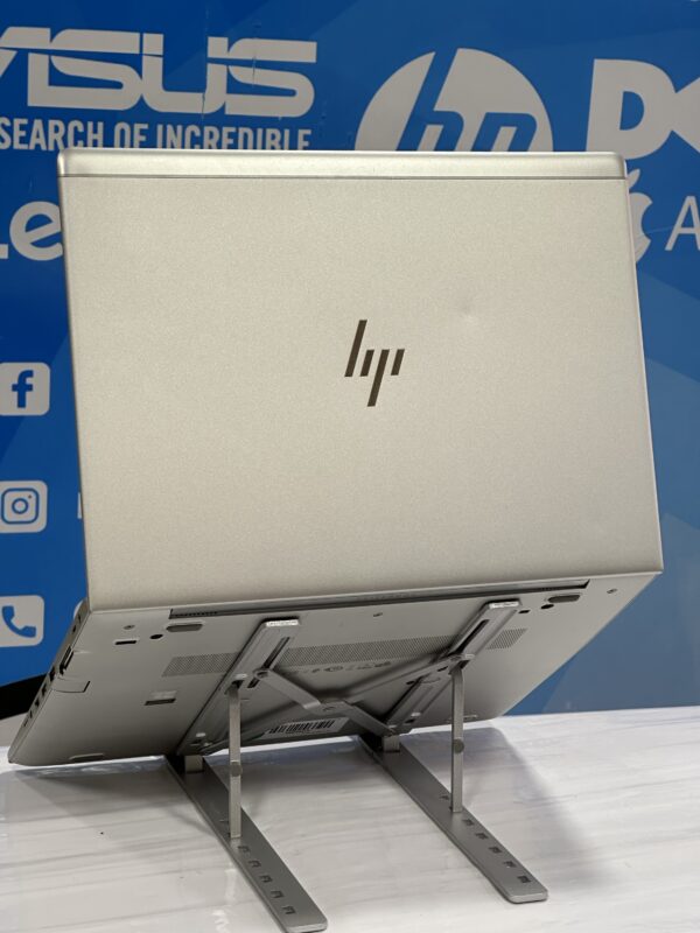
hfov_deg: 19.1
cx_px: 350
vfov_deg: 25.3
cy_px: 466
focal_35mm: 77
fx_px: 2076
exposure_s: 1/100
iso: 100
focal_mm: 9
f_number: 2.8
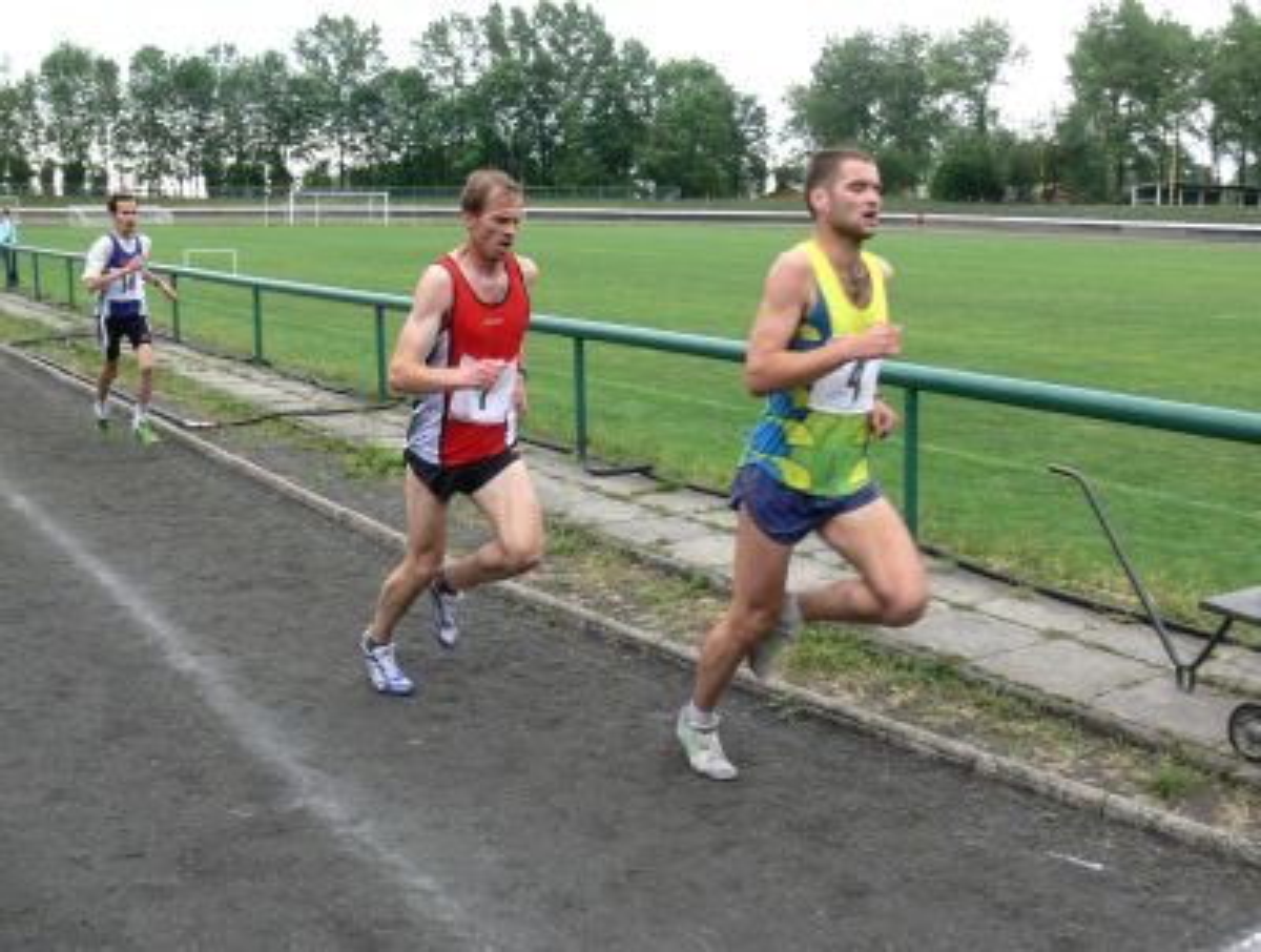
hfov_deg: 52.5
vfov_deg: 40.9
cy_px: 476
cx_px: 630
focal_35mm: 35
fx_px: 1278
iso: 200
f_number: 2.8
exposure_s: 1/250
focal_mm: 7.4
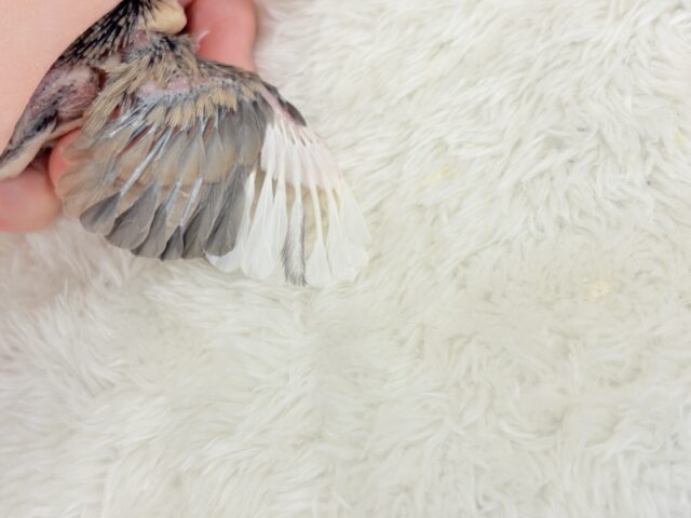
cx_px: 346
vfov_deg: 28.0
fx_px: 1038
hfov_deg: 36.8
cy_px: 259
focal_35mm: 52
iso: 40
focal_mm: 5.96
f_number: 1.6
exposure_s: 1/50
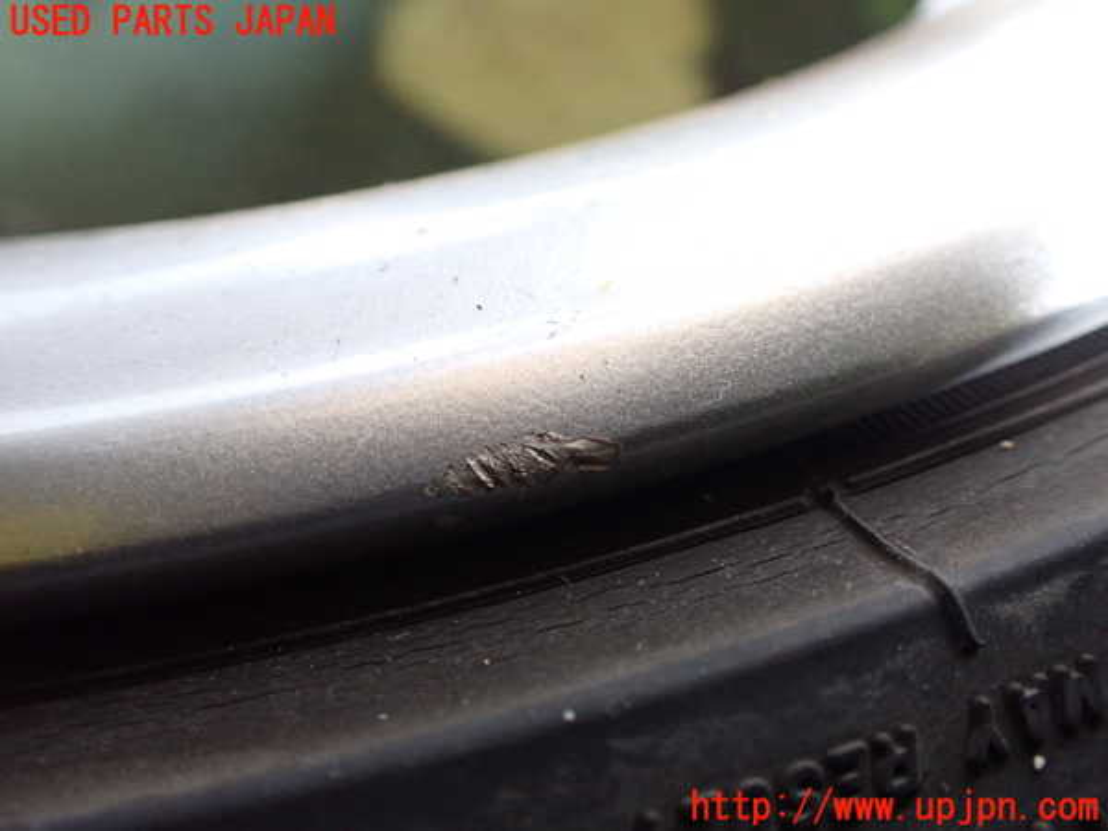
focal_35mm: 30
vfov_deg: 46.8
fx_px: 960
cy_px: 416
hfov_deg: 60.0
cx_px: 554
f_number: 2.3
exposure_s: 1/30
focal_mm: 5.4
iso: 800
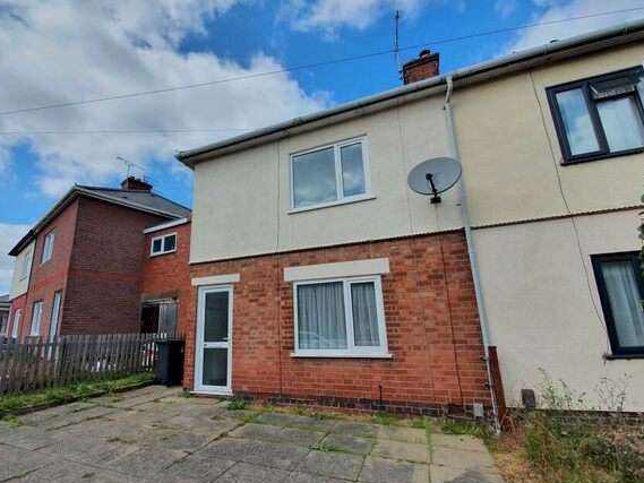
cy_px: 261
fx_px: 298
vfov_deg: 78.0
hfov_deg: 93.9
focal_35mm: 16
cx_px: 278
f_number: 2.2
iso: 50
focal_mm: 1.8
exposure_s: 1/1152
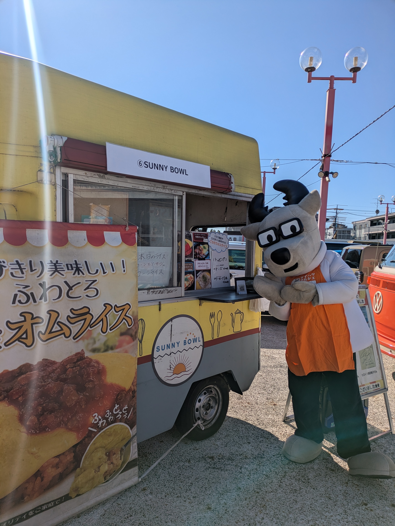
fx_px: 380
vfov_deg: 69.4
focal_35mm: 25
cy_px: 263
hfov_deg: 54.9
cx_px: 198
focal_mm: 5.4
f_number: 1.9
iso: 49
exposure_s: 1/3745
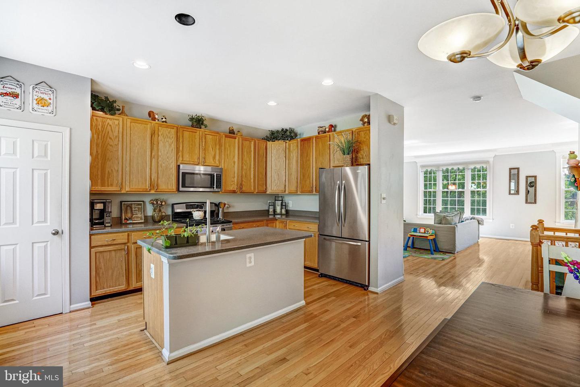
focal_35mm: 16
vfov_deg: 73.7
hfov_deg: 96.7
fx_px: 258
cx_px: 290
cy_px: 194
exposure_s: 1/50
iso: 1250
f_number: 8
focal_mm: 16
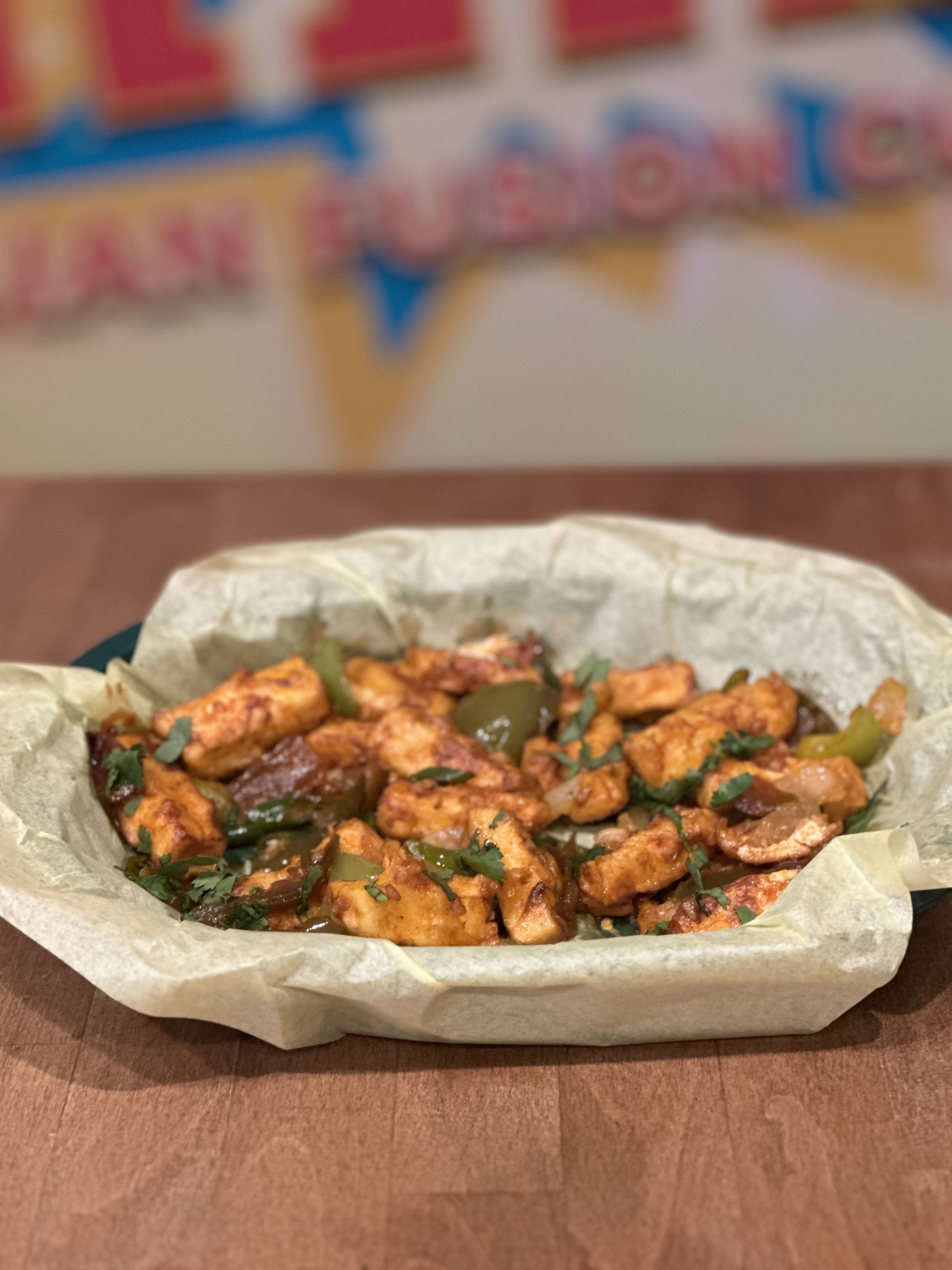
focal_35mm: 77
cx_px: 476
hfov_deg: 19.1
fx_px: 2824
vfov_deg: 25.3
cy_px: 635
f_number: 2.8
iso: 400
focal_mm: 9
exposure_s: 1/20
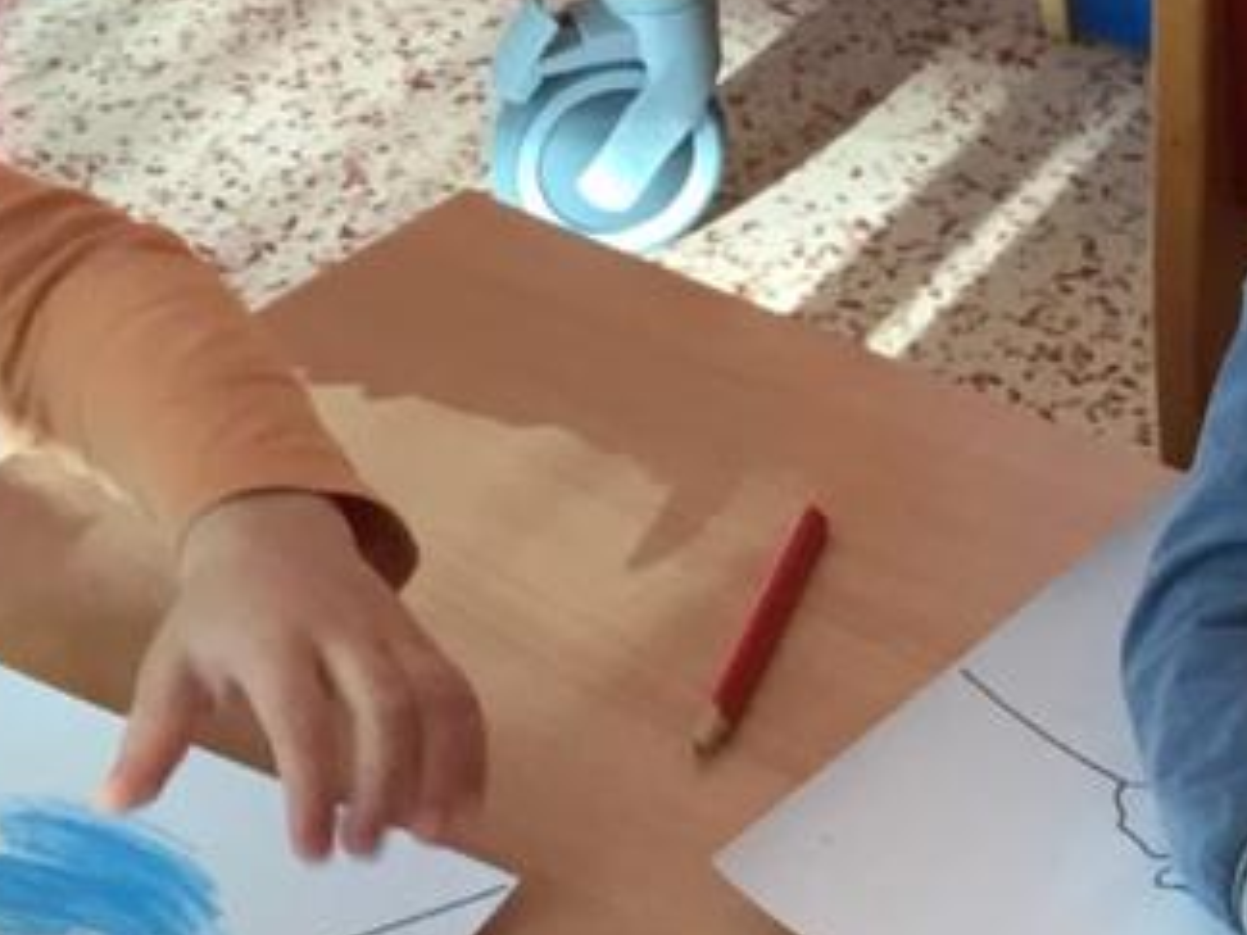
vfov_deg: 11.6
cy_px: 600
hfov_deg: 14.9
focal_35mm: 128
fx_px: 4611
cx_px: 1470
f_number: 2.4
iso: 50
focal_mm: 3.3
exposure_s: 1/33
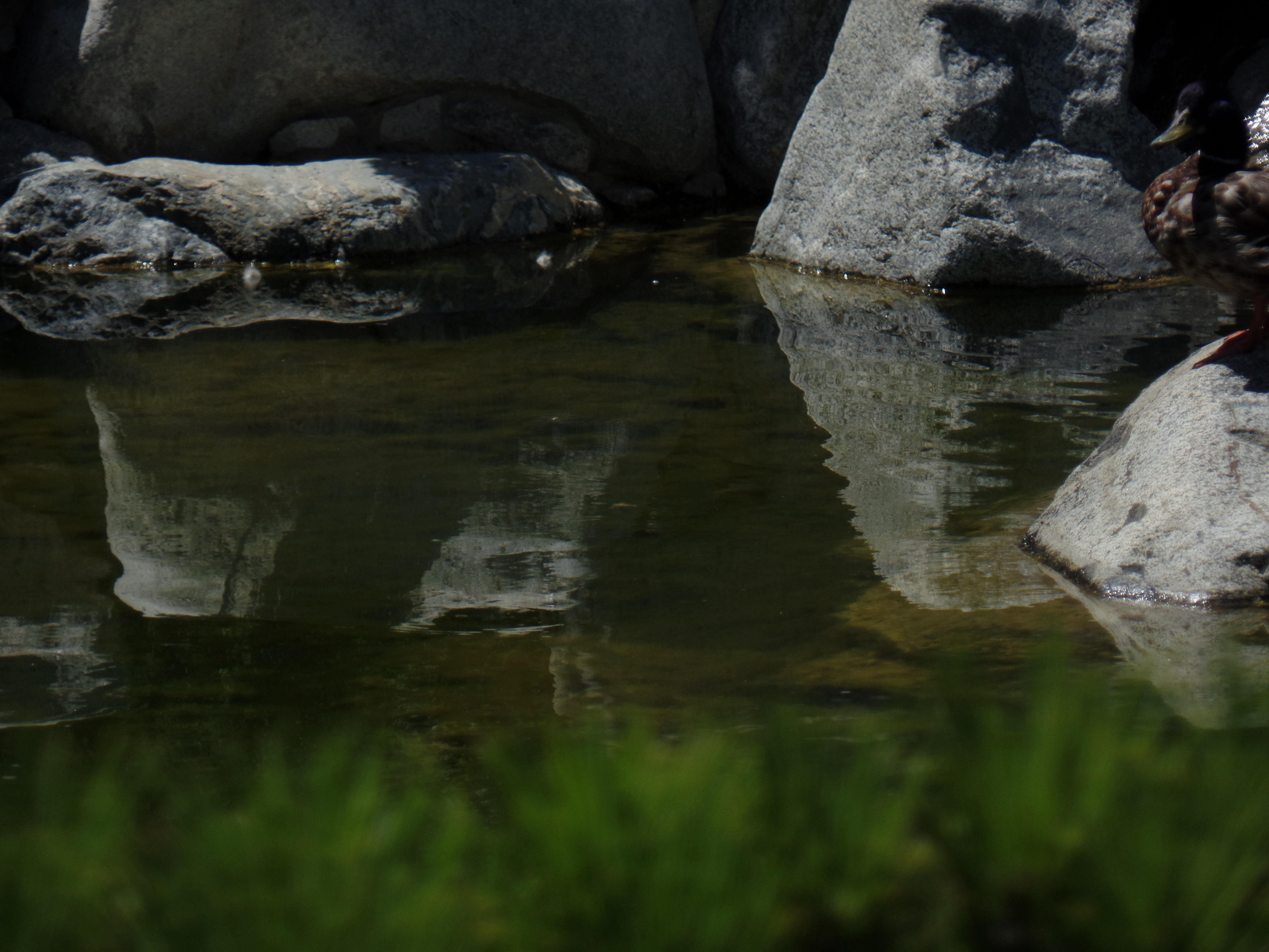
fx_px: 9605
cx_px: 634
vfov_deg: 5.7
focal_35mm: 262
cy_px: 476
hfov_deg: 7.6
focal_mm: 46.7
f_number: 5.1
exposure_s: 1/1000
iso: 80
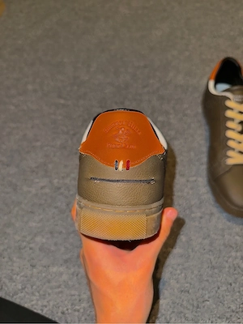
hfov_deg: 56.8
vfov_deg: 71.6
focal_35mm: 24
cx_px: 122
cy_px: 162
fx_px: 225
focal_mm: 6.76
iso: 50
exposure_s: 1/22
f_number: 1.78
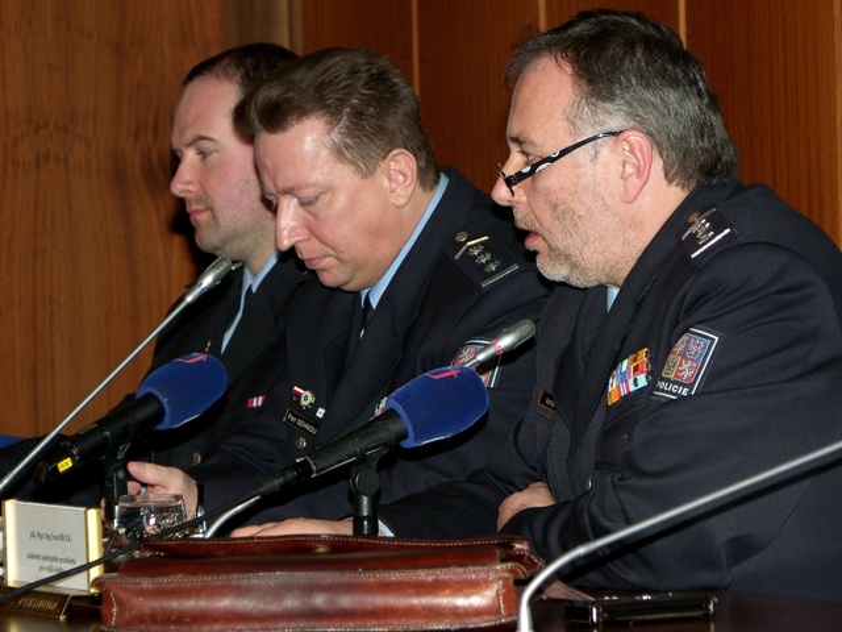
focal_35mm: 190
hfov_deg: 10.4
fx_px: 4622
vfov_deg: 7.8
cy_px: 316
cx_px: 421
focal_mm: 49
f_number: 4
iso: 64
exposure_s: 1/100
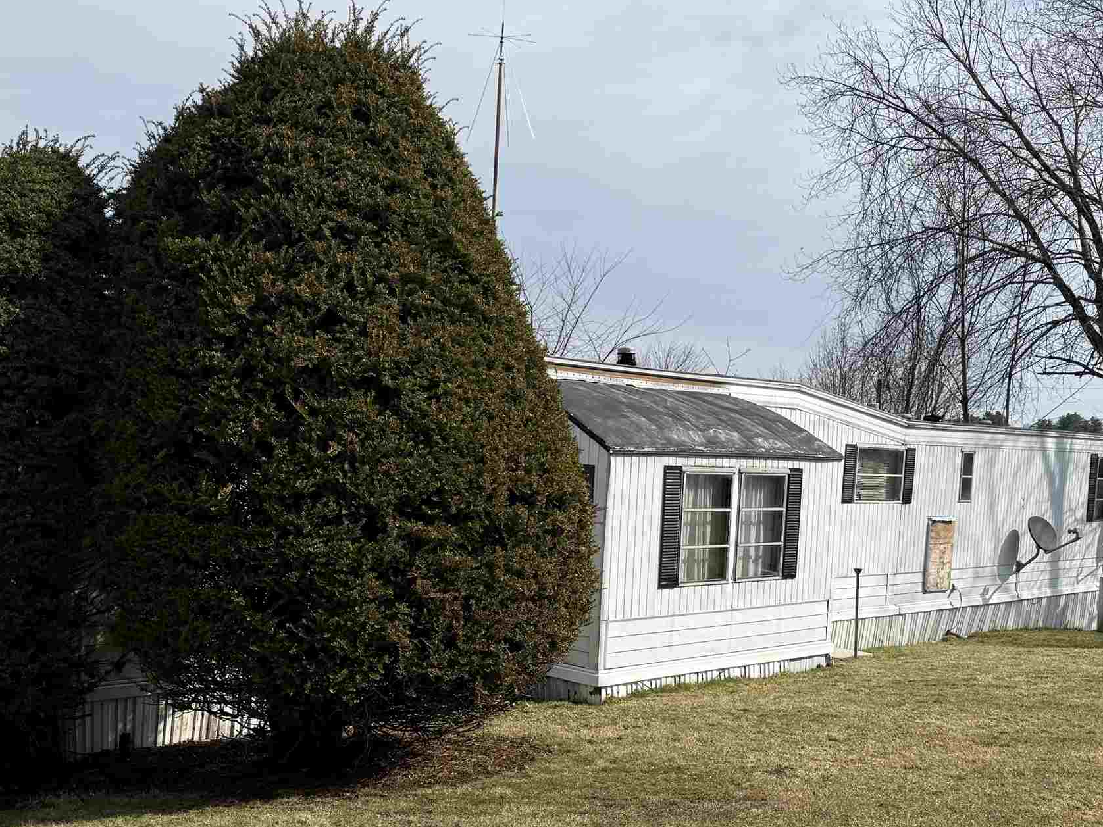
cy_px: 589
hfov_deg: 42.8
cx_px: 473
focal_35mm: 44
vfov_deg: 32.4
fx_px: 1402
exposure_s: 1/6173
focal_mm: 6.76
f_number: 1.78
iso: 80
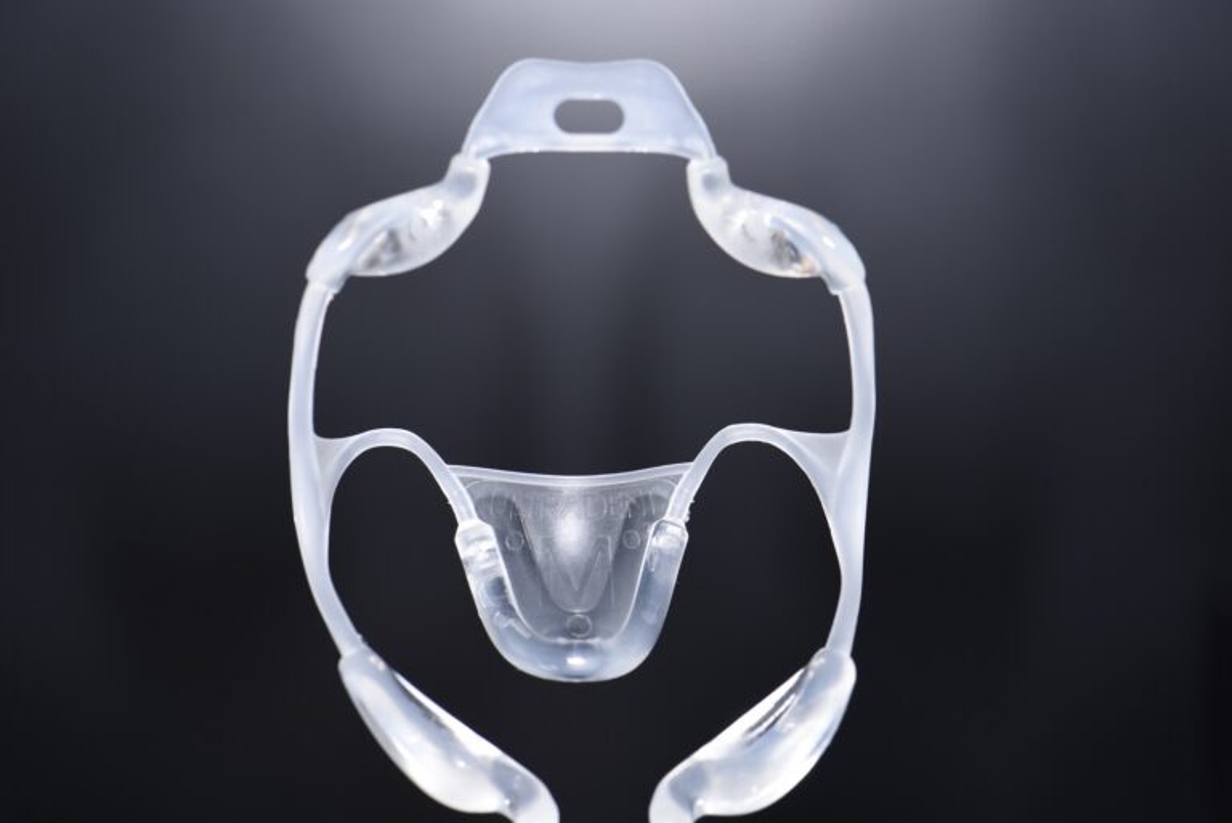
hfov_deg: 19.4
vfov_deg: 13.1
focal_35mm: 105
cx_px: 616
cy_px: 412
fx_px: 3595
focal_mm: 105
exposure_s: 1/200
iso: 200
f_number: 11
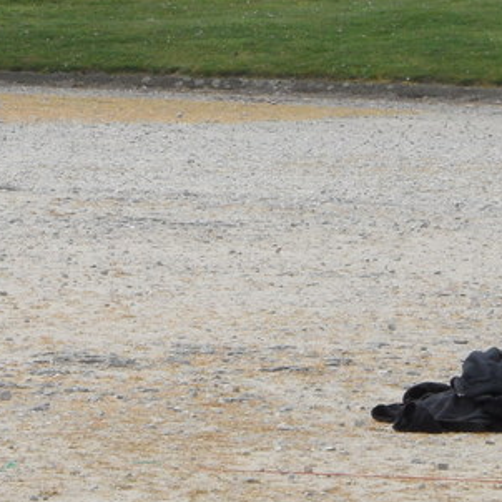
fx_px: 11058
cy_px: 158
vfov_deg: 2.6
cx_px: 3
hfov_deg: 2.6
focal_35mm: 674
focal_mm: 39.5
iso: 80
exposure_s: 1/350
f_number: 5
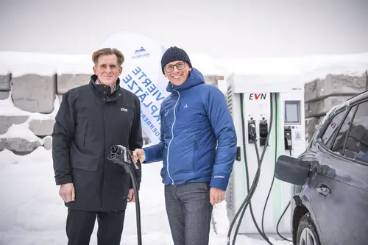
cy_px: 122
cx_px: 184
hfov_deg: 38.2
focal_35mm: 52
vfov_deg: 26.0
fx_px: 531
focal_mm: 52
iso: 50
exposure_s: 1/320
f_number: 4
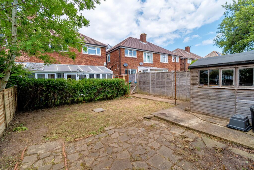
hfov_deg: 100.4
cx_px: 127
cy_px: 85
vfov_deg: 77.3
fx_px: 106
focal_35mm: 15
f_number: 7.1
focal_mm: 10
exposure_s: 1/640
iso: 200
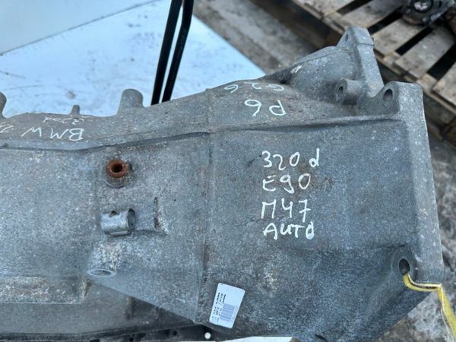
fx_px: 316
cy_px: 171
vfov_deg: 56.8
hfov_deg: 71.6
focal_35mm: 24
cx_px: 228
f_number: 1.78
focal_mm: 6.86
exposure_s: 1/1029
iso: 80
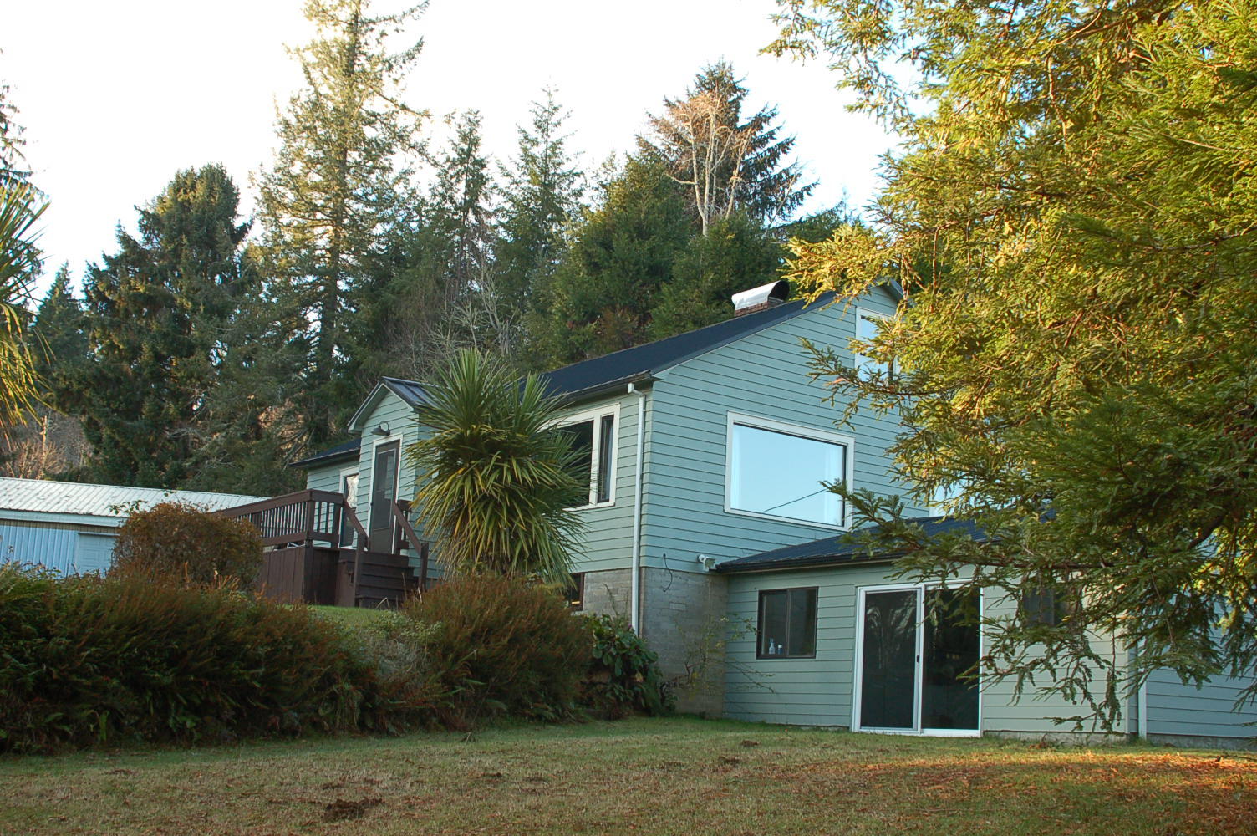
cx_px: 628
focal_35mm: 42
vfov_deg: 31.8
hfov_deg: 46.4
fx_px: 1465
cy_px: 418
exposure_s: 1/125
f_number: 5.6
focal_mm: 28
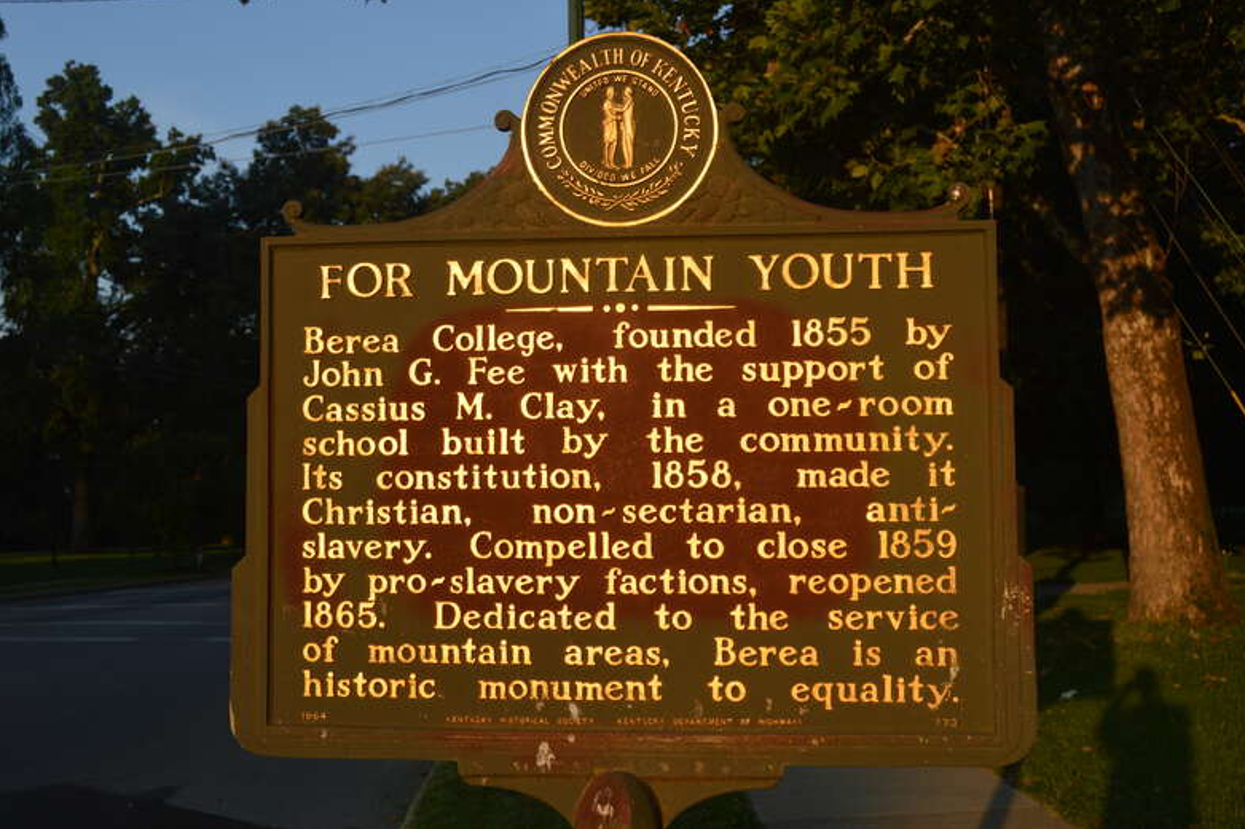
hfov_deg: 45.4
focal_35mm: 43
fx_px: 1486
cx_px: 611
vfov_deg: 31.2
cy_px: 407
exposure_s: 1/250
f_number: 8
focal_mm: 28
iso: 100
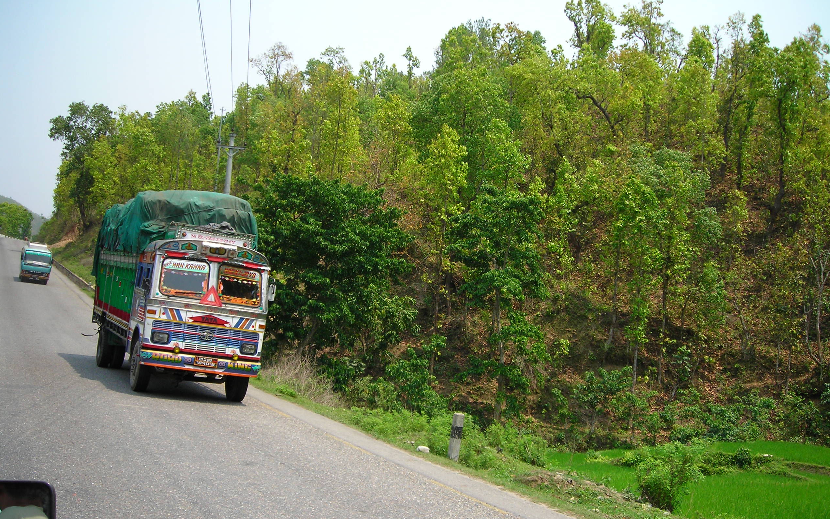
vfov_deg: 31.3
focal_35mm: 41
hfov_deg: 48.2
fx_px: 928
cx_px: 415
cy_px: 272
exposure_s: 1/333
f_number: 3.2
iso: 50
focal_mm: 6.3
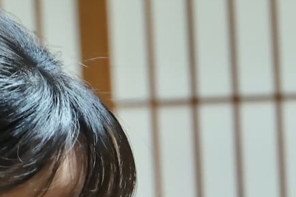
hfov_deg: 6.5
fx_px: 2589
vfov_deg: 4.3
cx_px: 196
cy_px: 296
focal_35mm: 315
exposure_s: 1/50
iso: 3200
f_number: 5
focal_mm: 63.4
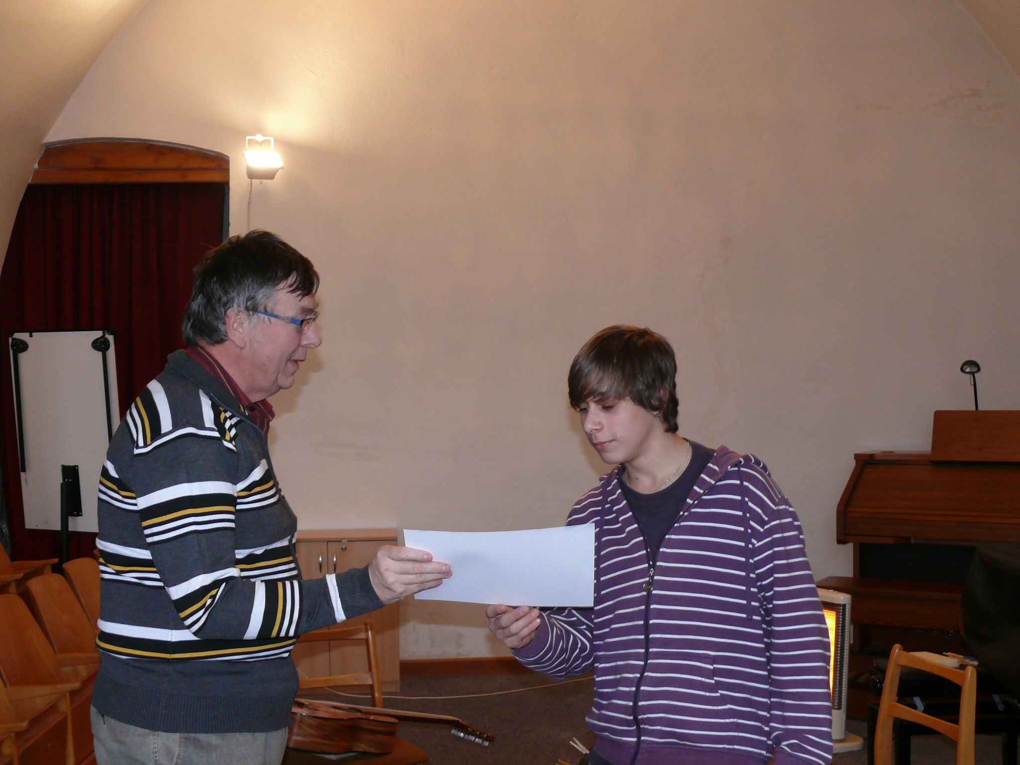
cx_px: 510
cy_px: 382
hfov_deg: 40.4
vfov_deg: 30.9
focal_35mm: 47
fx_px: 1385
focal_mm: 8.8
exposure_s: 1/40
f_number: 2.8
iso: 200
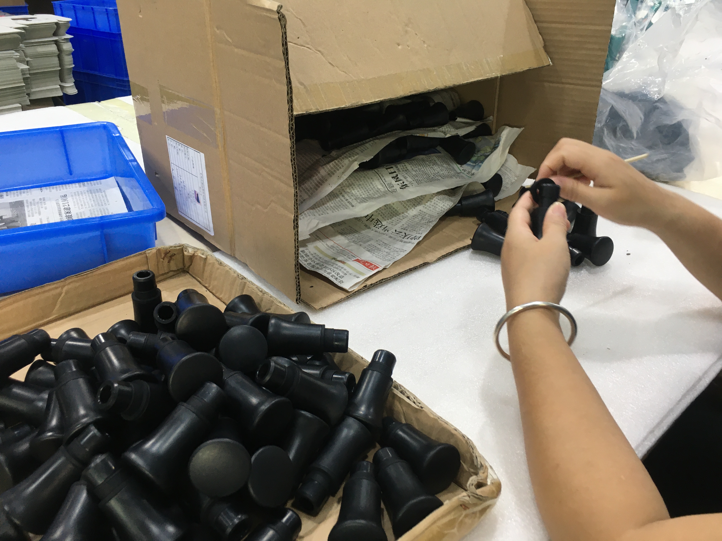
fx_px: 605
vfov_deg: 48.2
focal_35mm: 29
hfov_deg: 61.7
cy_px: 270
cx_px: 361
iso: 64
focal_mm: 4.15
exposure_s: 1/33
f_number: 2.2
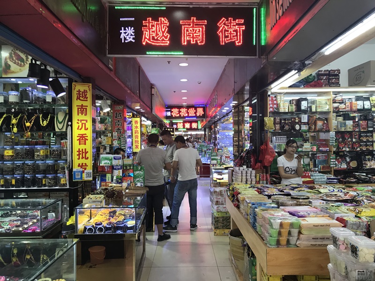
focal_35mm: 28
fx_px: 303
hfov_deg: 63.4
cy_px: 140
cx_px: 188
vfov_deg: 49.7
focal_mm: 3.99
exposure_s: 1/33
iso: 32
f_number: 1.8
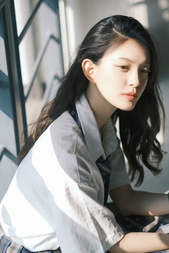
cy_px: 102
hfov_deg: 17.9
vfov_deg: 26.6
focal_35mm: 76
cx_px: 111
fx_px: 535
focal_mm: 35
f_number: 1.4
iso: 4000
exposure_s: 1/32000
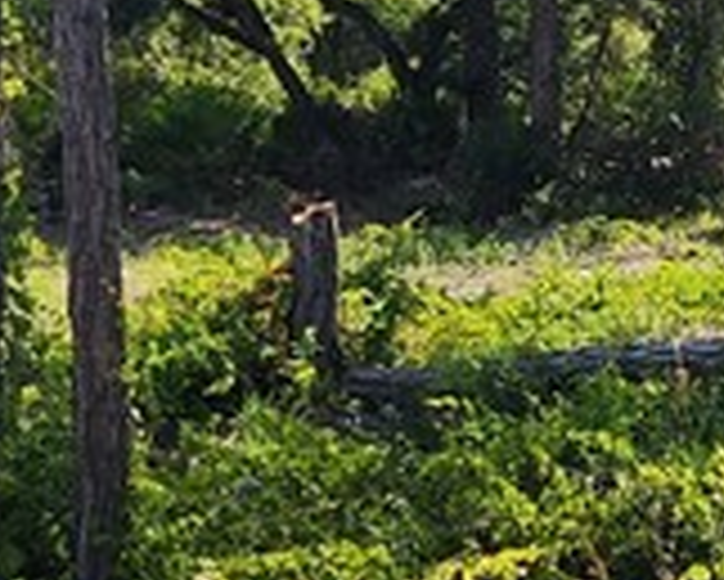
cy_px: 72
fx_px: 3066
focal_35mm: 143
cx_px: 1345
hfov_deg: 12.2
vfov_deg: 10.8
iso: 12
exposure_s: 1/726
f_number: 1.8
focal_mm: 6.4
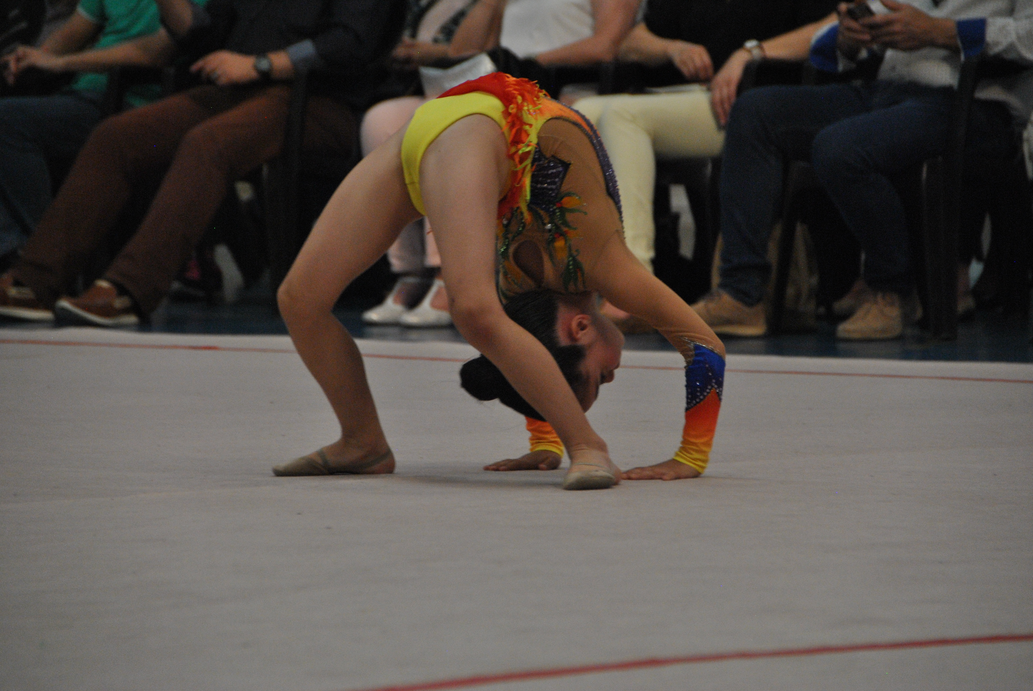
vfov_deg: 6.6
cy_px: 346
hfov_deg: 9.8
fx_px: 6033
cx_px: 516
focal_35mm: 210
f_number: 6
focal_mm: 140
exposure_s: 1/320
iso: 800
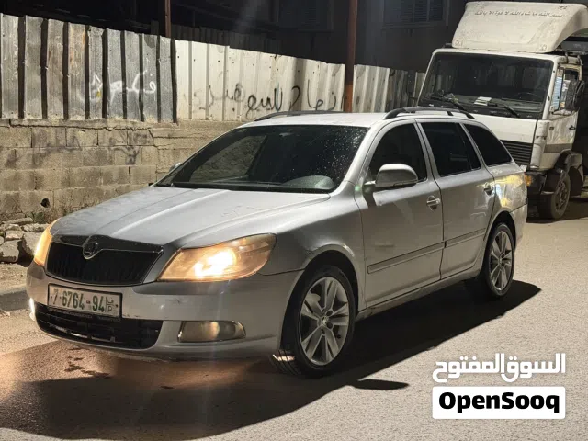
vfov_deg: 30.3
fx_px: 815
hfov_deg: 39.7
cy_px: 220
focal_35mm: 48
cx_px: 294
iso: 800
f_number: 1.78
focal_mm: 6.76
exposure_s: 1/25
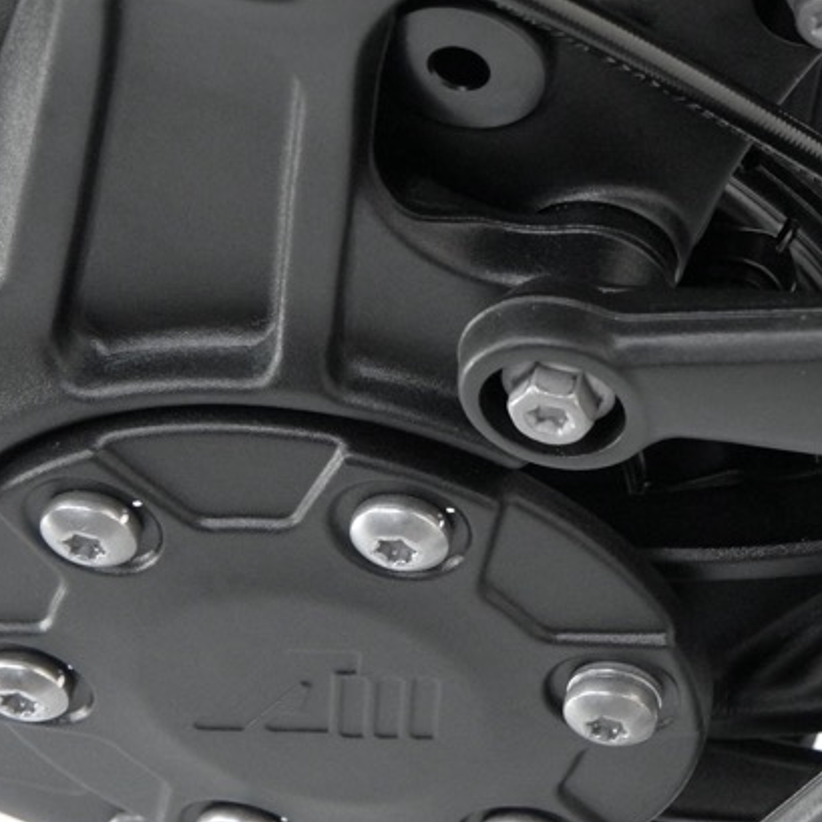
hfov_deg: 12.1
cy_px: -8
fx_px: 3707
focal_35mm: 138
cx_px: 1242
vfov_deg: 12.5
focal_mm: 34.9
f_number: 5.6
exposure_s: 1/125
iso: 1600
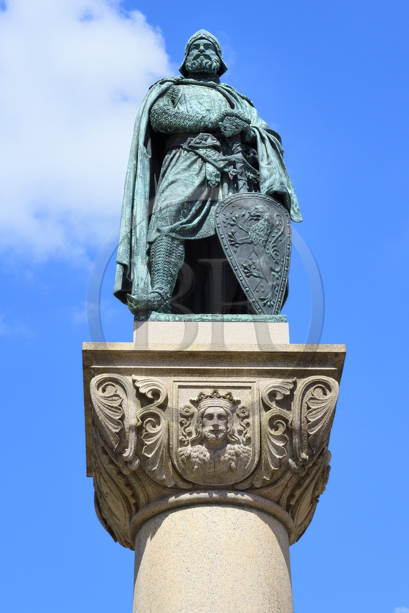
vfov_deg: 23.6
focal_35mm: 86
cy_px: 306
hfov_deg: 15.9
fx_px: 1465
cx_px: 204
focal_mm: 86
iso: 200
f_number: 13
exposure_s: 1/400
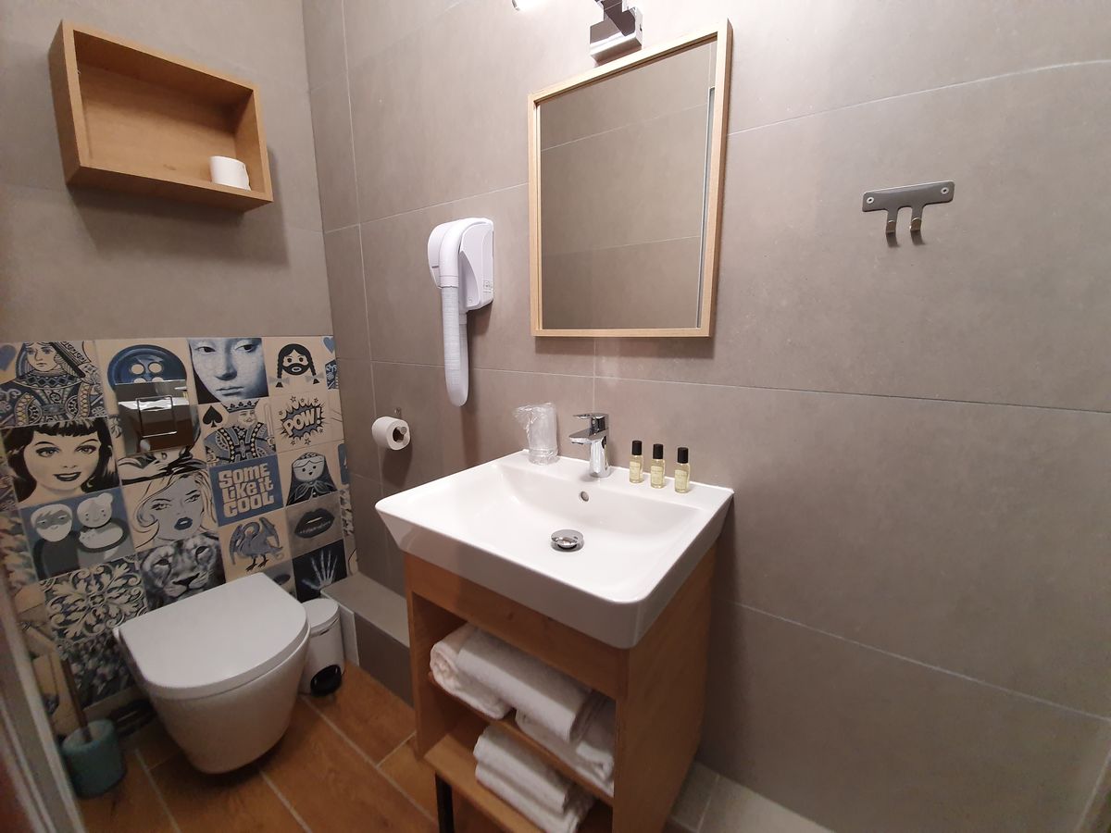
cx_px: 556
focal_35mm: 13
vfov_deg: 89.9
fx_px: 417
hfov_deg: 106.2
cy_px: 416
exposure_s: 1/50
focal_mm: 1.8
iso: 250
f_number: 2.2
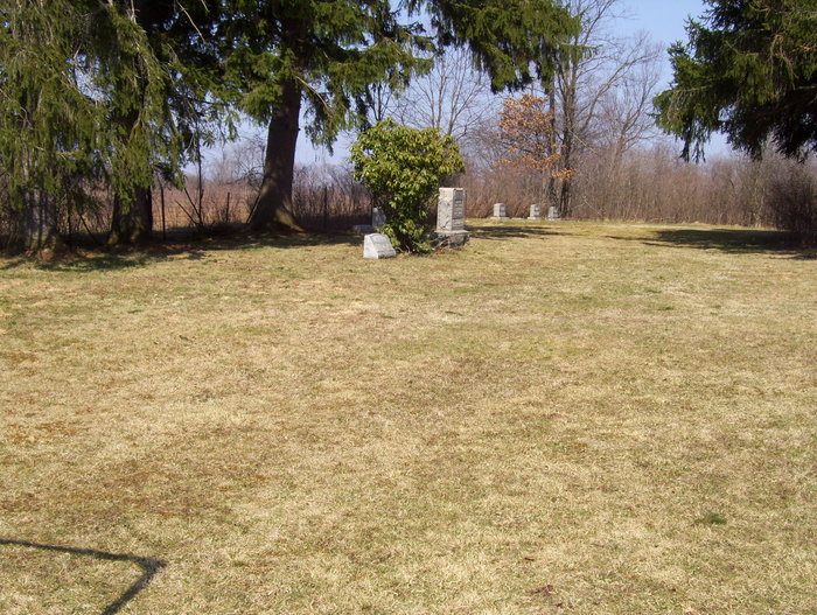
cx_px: 408
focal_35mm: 56
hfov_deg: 34.3
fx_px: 1324
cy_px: 308
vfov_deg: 26.2
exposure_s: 1/400
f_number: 5.6
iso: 80
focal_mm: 9.4
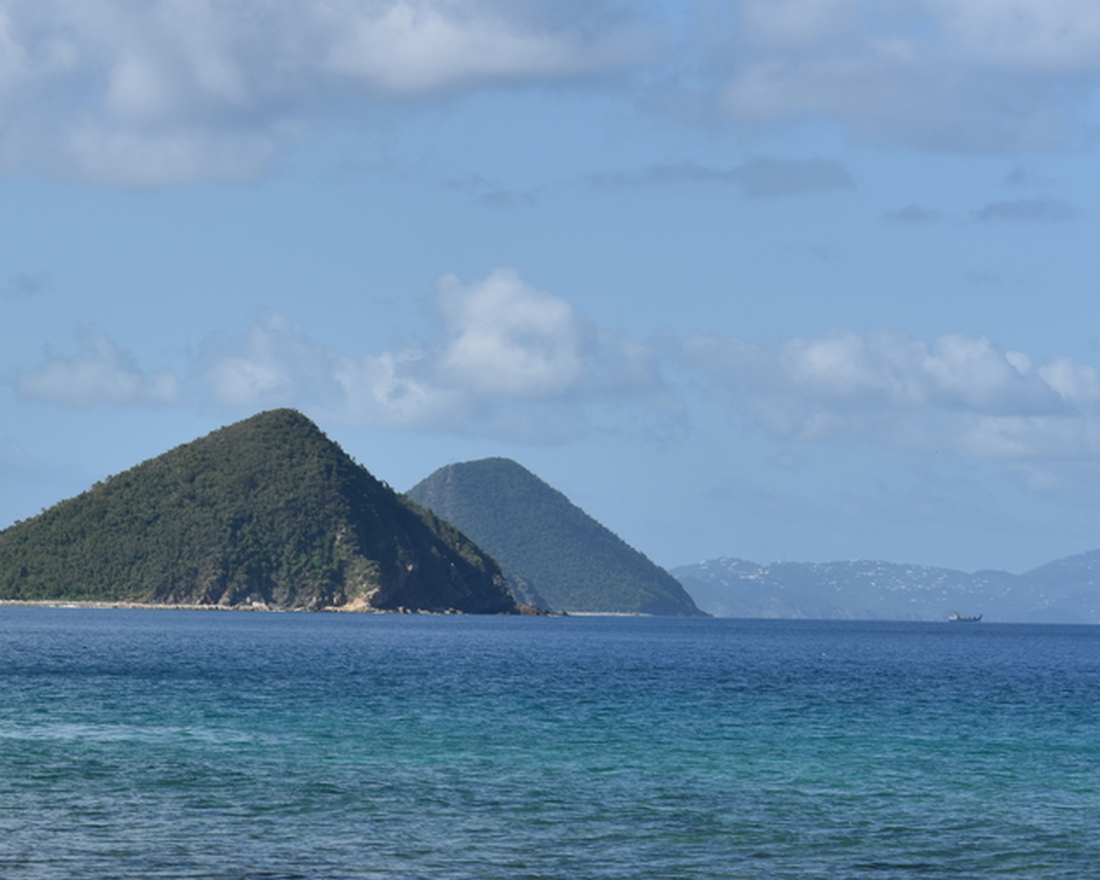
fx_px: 5535
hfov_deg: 11.2
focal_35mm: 170
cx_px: 14
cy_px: 676
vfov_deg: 9.1
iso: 100
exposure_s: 1/400
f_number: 10
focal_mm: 90
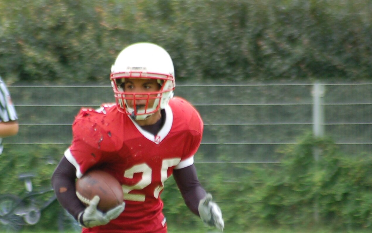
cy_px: 205
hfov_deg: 2.6
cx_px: 177
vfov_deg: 1.7
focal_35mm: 795
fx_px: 8060
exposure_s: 1/500
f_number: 5.6
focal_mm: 300
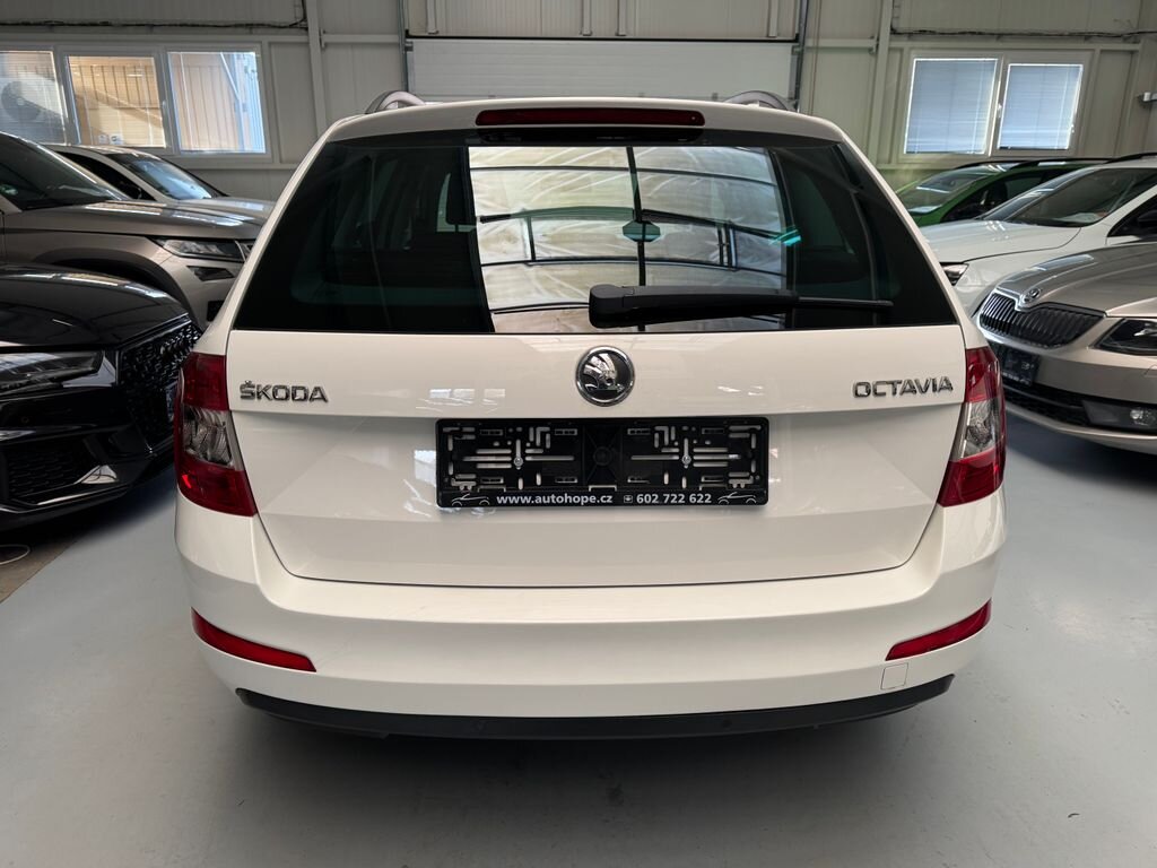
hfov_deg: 71.6
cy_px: 434
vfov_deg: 56.8
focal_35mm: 24
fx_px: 802
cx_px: 578
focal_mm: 6.76
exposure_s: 1/121
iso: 160
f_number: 1.78
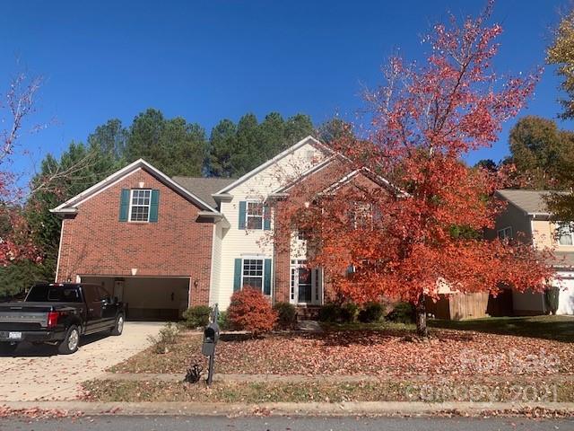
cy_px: 216
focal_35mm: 26
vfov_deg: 53.1
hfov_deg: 67.3
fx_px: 431
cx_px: 287
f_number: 1.8
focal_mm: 4.25
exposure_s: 1/1992
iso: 25
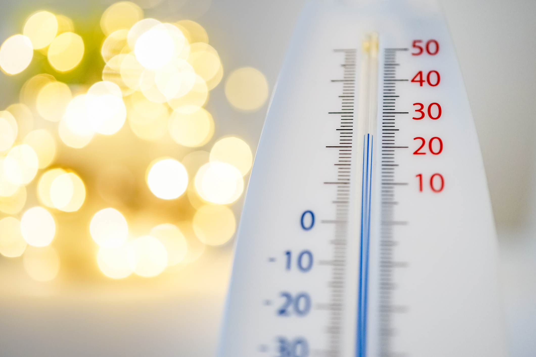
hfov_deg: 39.6
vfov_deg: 27.0
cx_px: 268
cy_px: 178
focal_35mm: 50
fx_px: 744
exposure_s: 1/25
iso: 1000
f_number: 2.8
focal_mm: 50
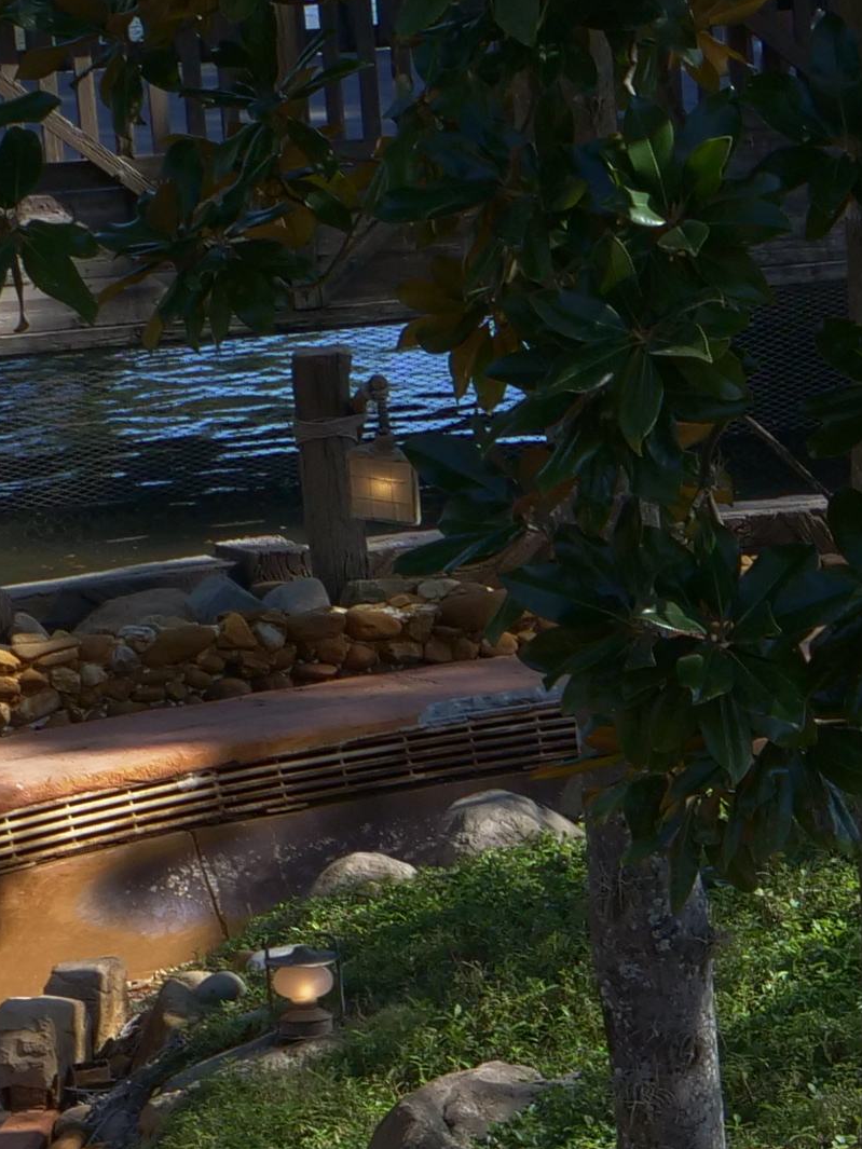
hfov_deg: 7.9
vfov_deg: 10.5
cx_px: 1341
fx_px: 6141
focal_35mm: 185
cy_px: 1419
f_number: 5.6
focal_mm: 19
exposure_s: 1/500
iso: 200
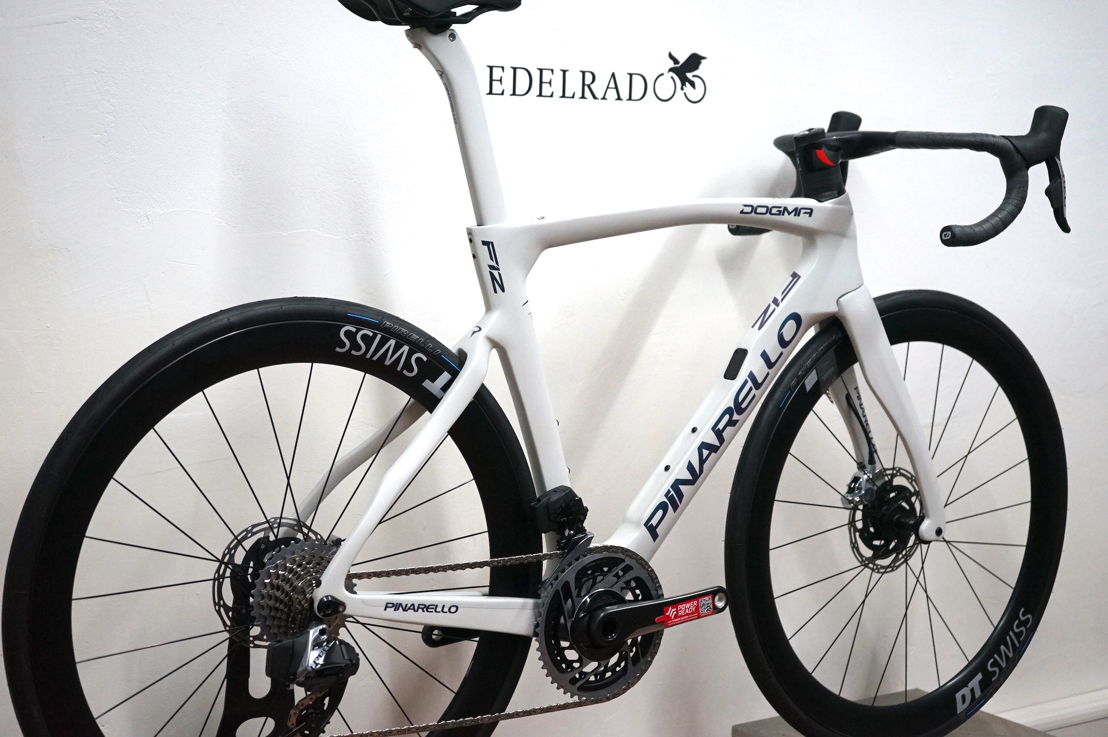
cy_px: 368
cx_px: 554
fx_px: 1784
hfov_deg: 34.5
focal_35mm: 58
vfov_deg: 23.3
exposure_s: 1/160
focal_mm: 58
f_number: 5
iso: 2500
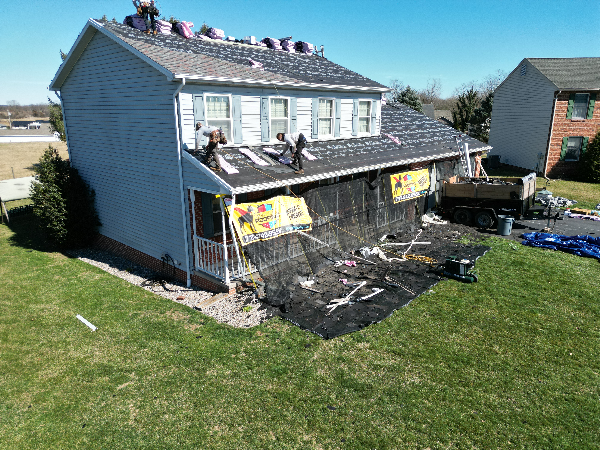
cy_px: 225
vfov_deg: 56.8
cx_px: 300
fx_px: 416
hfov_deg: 71.6
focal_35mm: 24
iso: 200
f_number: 1.7
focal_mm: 6.72
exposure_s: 1/3200
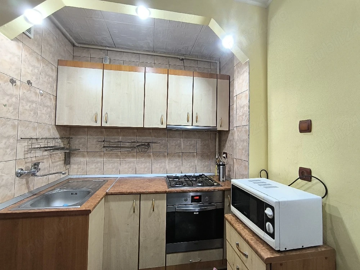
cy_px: 135
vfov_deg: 78.1
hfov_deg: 94.5
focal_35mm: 16
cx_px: 180
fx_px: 166
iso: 250
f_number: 2.2
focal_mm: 1.65
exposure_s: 1/50
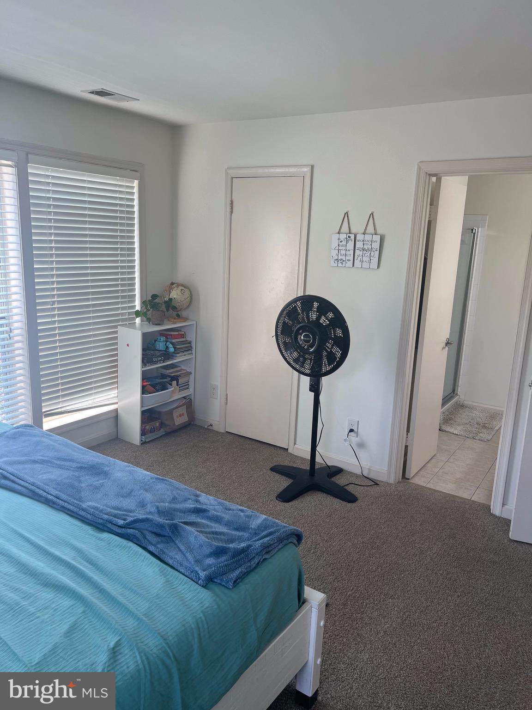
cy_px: 355
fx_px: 533
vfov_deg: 67.3
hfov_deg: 53.1
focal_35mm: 26
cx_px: 266
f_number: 1.5
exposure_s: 1/121
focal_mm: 5.7
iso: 32
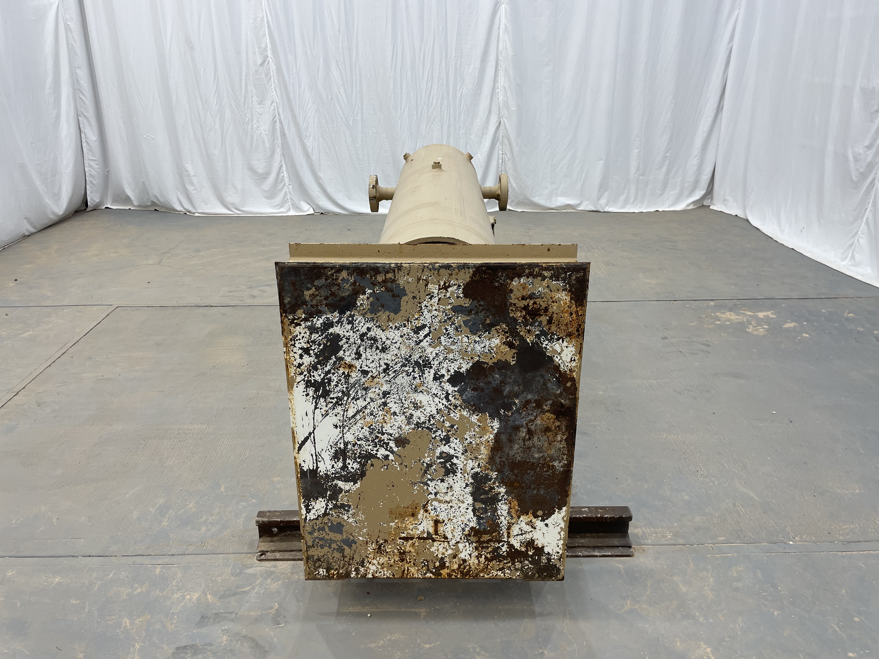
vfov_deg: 53.1
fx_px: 660
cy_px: 330
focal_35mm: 26
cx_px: 440
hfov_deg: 67.3
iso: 40
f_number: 1.6
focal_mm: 4.2
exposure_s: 1/120
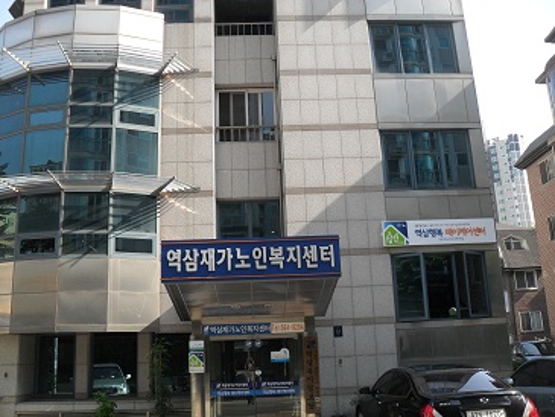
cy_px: 208
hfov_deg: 52.6
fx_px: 561
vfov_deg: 40.7
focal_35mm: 35
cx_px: 278
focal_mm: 6.2
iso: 100
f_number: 2.8
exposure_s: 1/500
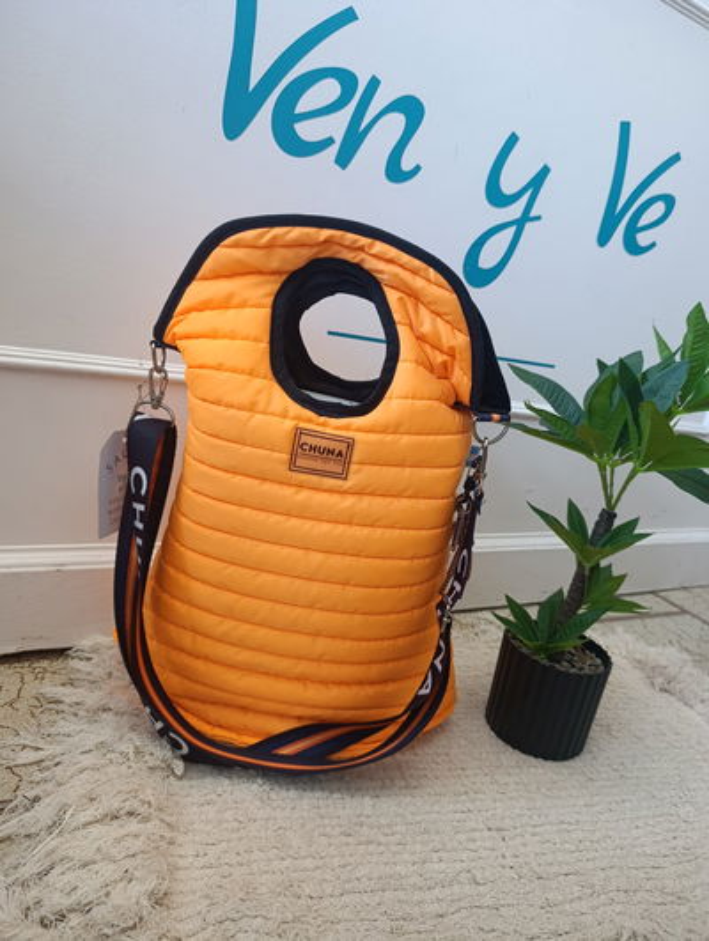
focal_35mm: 23
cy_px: 470
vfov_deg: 73.8
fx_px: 626
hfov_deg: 59.0
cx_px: 354
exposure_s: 1/100
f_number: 1.65
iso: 295
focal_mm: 6.11
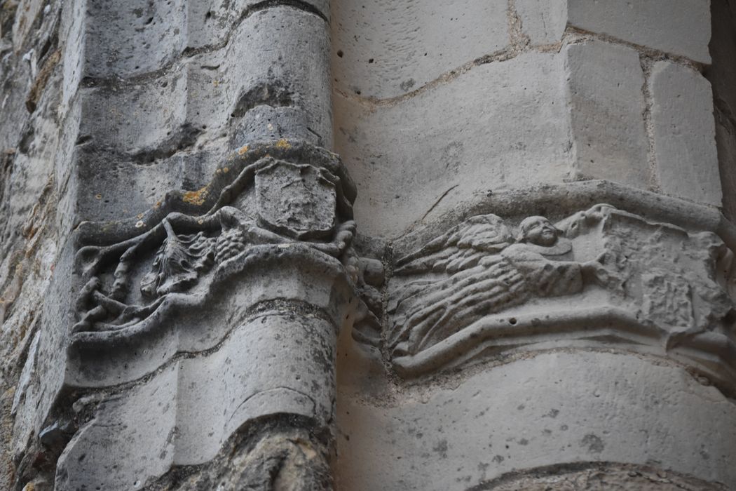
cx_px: 368
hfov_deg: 13.0
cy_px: 246
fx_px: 3220
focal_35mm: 158
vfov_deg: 8.7
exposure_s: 1/125
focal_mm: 105
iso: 1100
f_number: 4.8
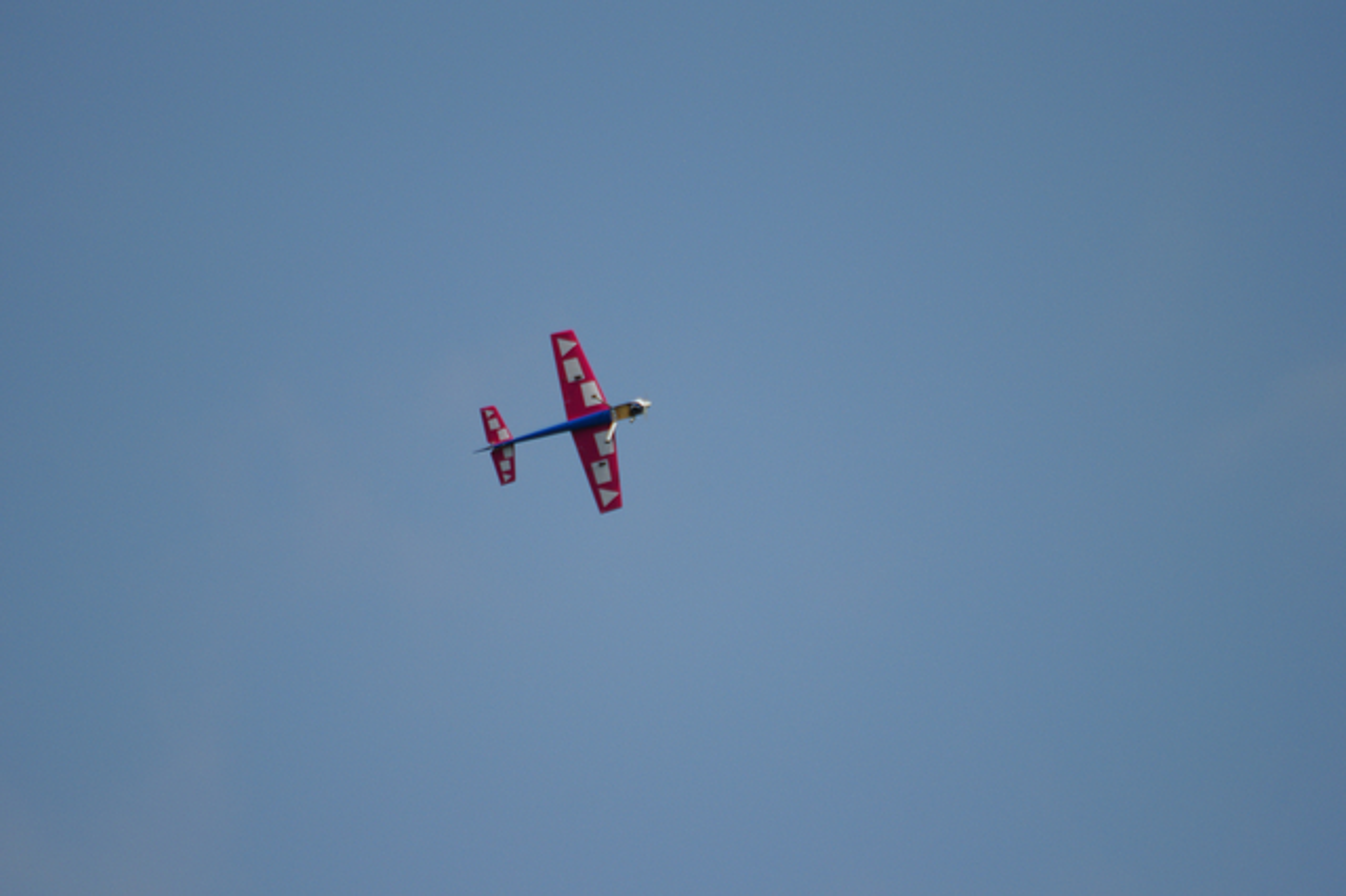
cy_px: 448
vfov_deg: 1.8
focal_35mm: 750
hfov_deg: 2.8
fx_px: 28026
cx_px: 673
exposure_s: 1/2000
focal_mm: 500
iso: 200
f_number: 6.3
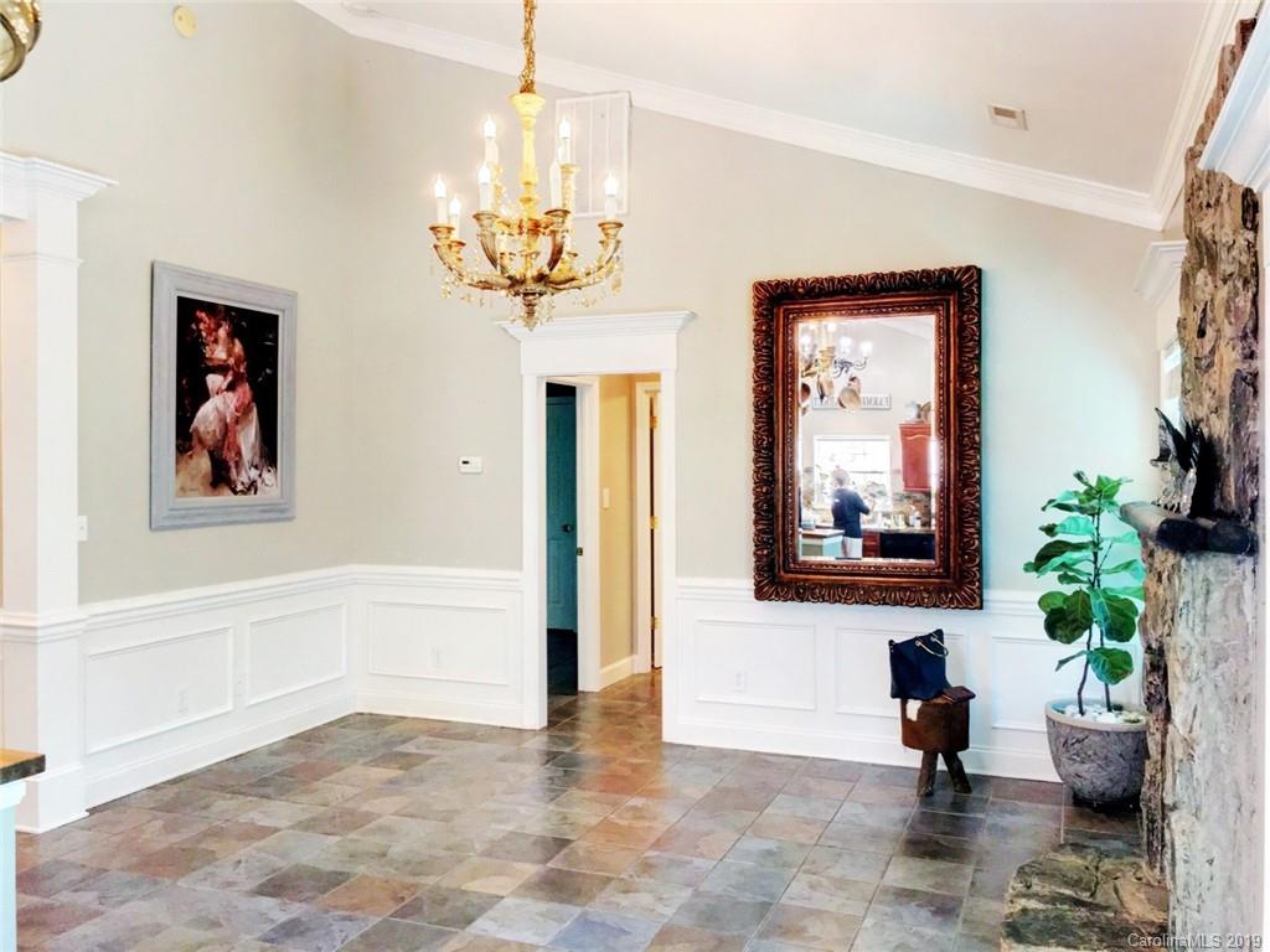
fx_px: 1064
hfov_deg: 61.7
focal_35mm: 29
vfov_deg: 48.2
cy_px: 476
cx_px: 635
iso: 125
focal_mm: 4.15
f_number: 2.2
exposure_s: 1/33
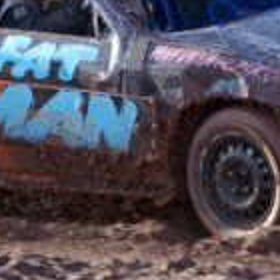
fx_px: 5060
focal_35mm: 553
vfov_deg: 3.2
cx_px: 168
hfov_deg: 3.2
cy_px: -58
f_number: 5.6
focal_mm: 95
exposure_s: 1/400
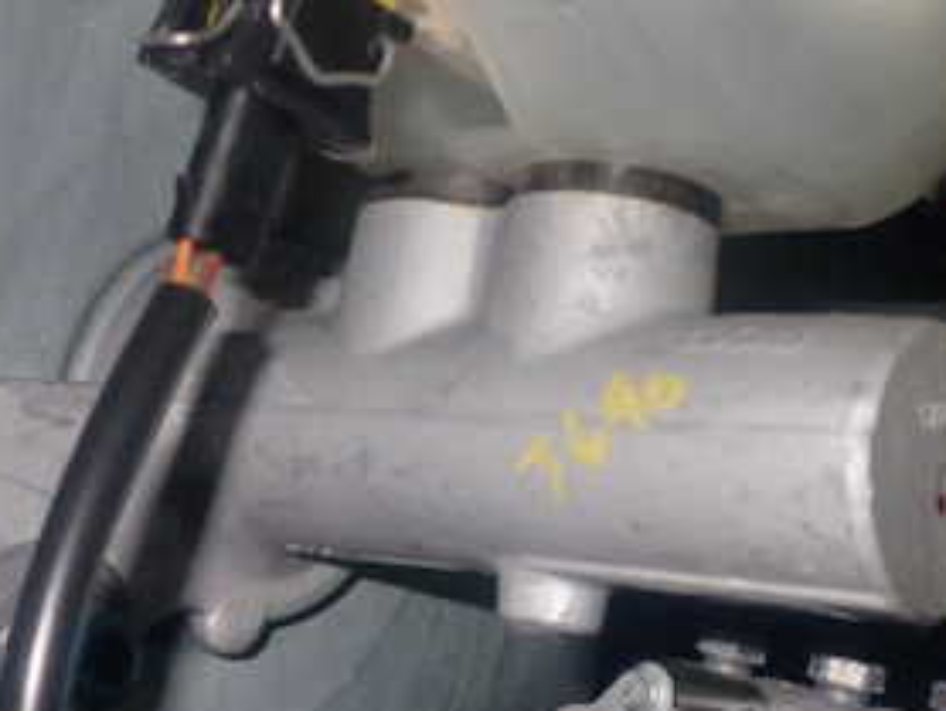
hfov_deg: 28.1
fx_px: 1887
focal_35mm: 69
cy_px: 248
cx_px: 436
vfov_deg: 21.3
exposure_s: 1/30
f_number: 7.1
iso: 320
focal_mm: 5.79
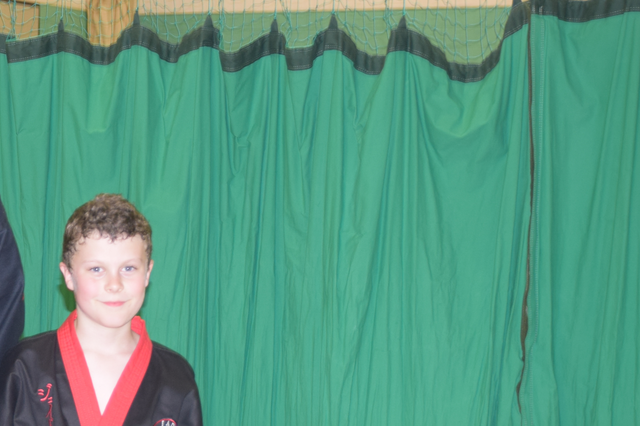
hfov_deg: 20.7
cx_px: -126
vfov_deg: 14.8
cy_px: 327
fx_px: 1635
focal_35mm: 92
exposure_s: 1/60
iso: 400
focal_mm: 24
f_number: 2.8
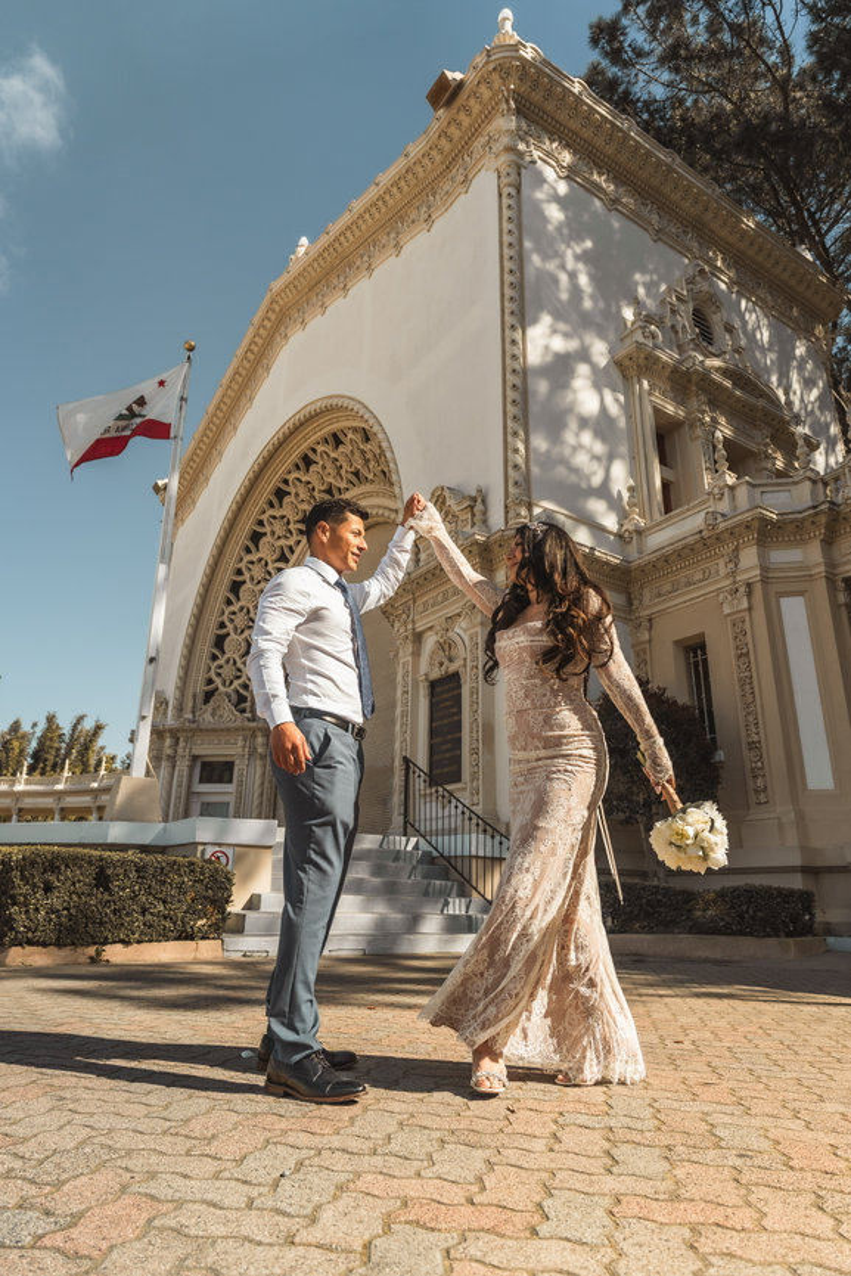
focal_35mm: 22
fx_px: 780
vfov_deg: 78.6
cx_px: 426
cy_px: 638
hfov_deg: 57.2
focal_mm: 22
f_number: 4
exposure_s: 1/250
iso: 200
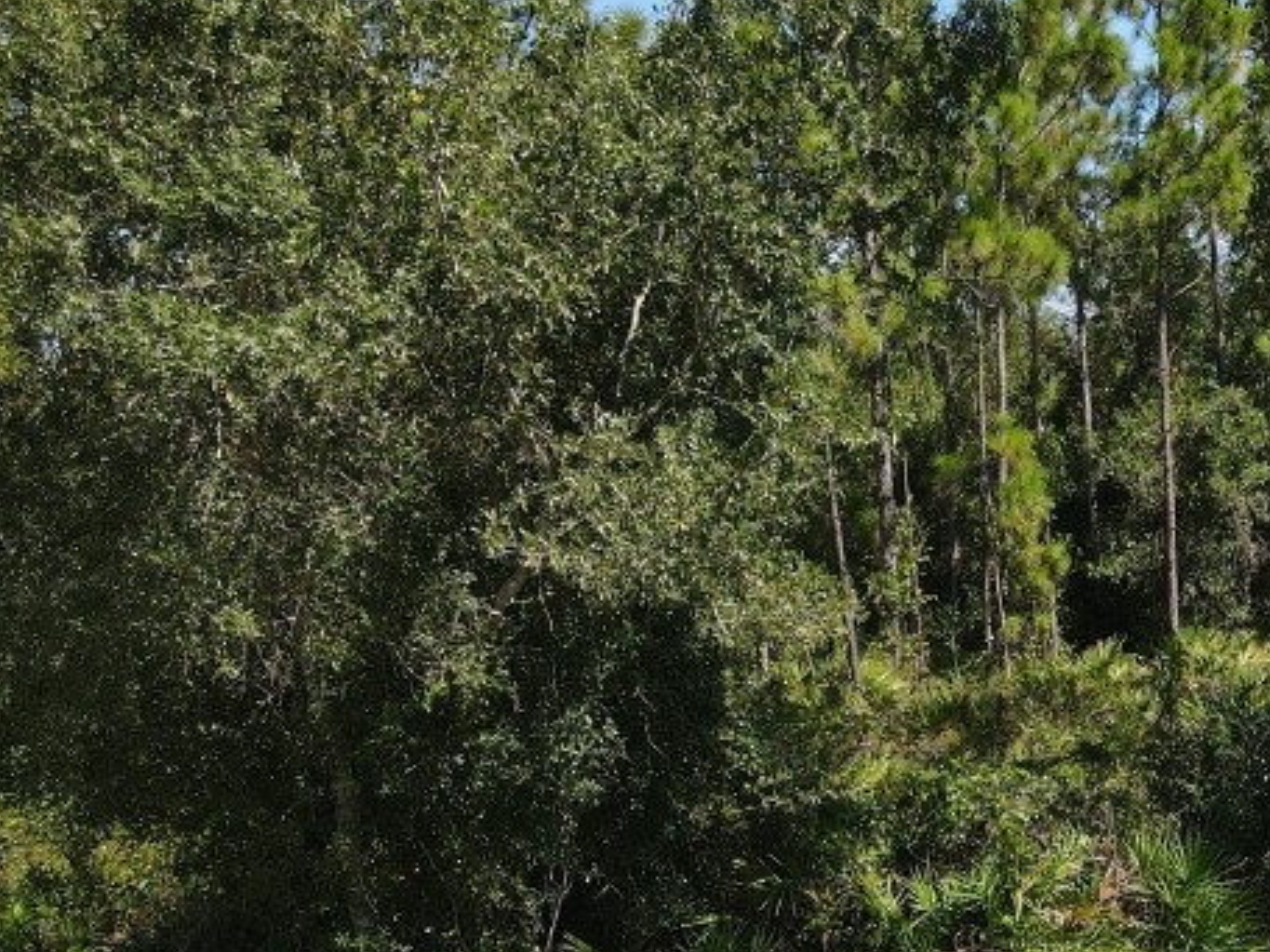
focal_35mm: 54
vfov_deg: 26.7
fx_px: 1981
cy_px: 717
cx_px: 1237
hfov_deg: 32.9
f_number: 2.8
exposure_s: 1/500
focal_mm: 4.5
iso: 110
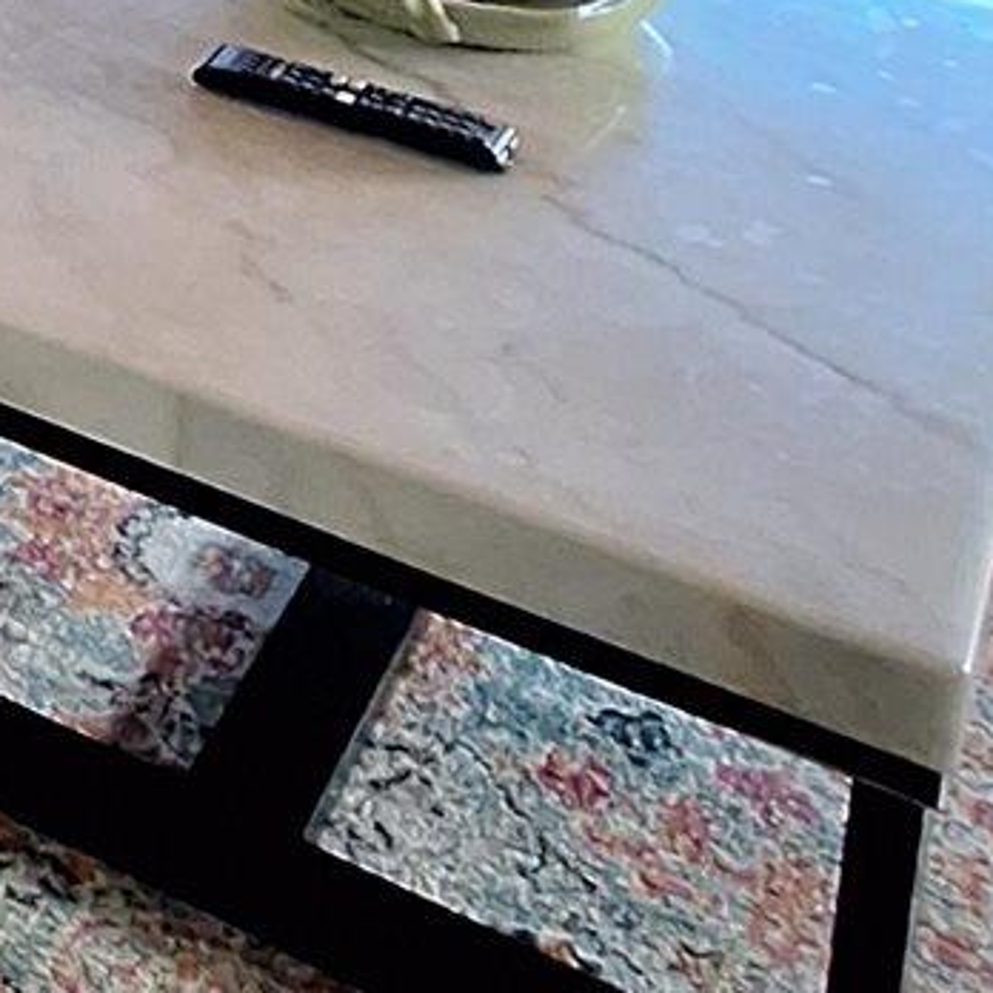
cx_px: -1241
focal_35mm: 76
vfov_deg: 18.6
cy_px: -696
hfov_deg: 15.5
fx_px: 2467
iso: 200
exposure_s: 1/33
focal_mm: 1.74
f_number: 2.2
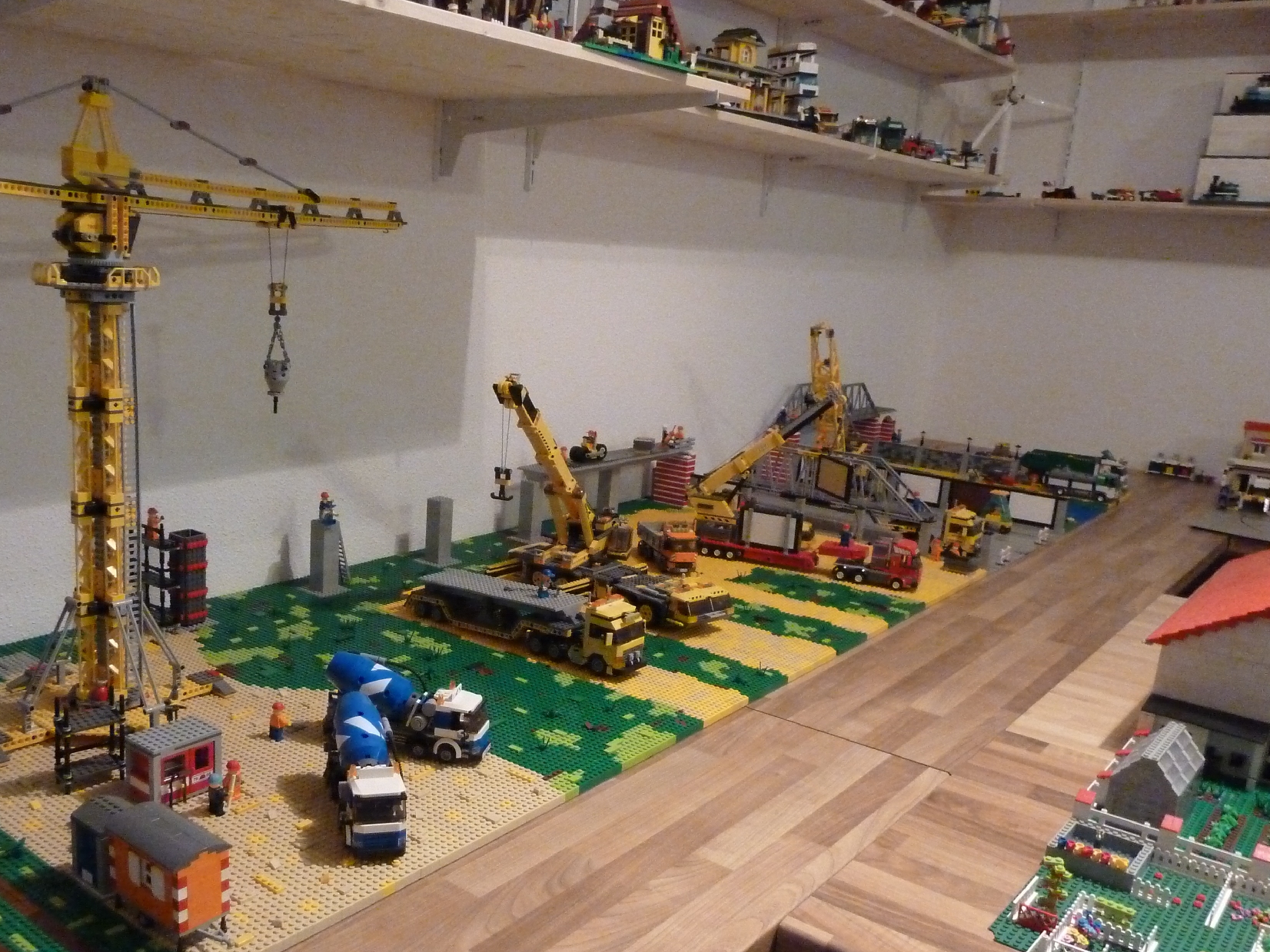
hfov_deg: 57.8
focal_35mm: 31
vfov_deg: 45.3
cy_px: 544
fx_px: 1137
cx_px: 495
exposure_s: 1/13
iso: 800
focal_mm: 4.1
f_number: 3.3
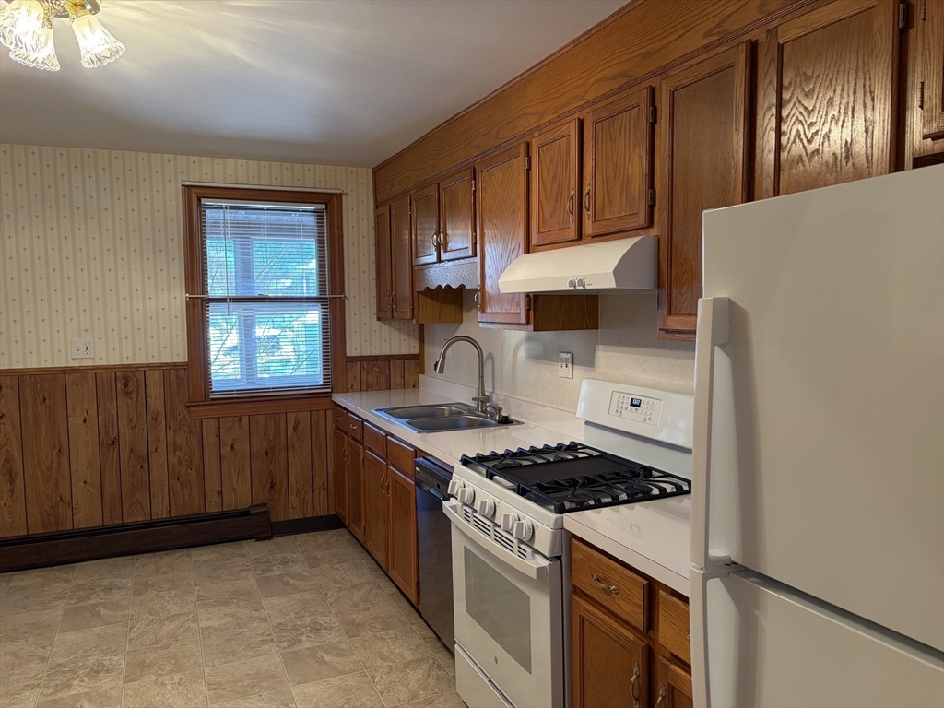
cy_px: 354
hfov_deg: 67.3
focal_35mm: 26
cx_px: 472
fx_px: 709
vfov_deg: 53.1
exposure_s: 1/60
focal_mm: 5.96
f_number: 1.6
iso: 160
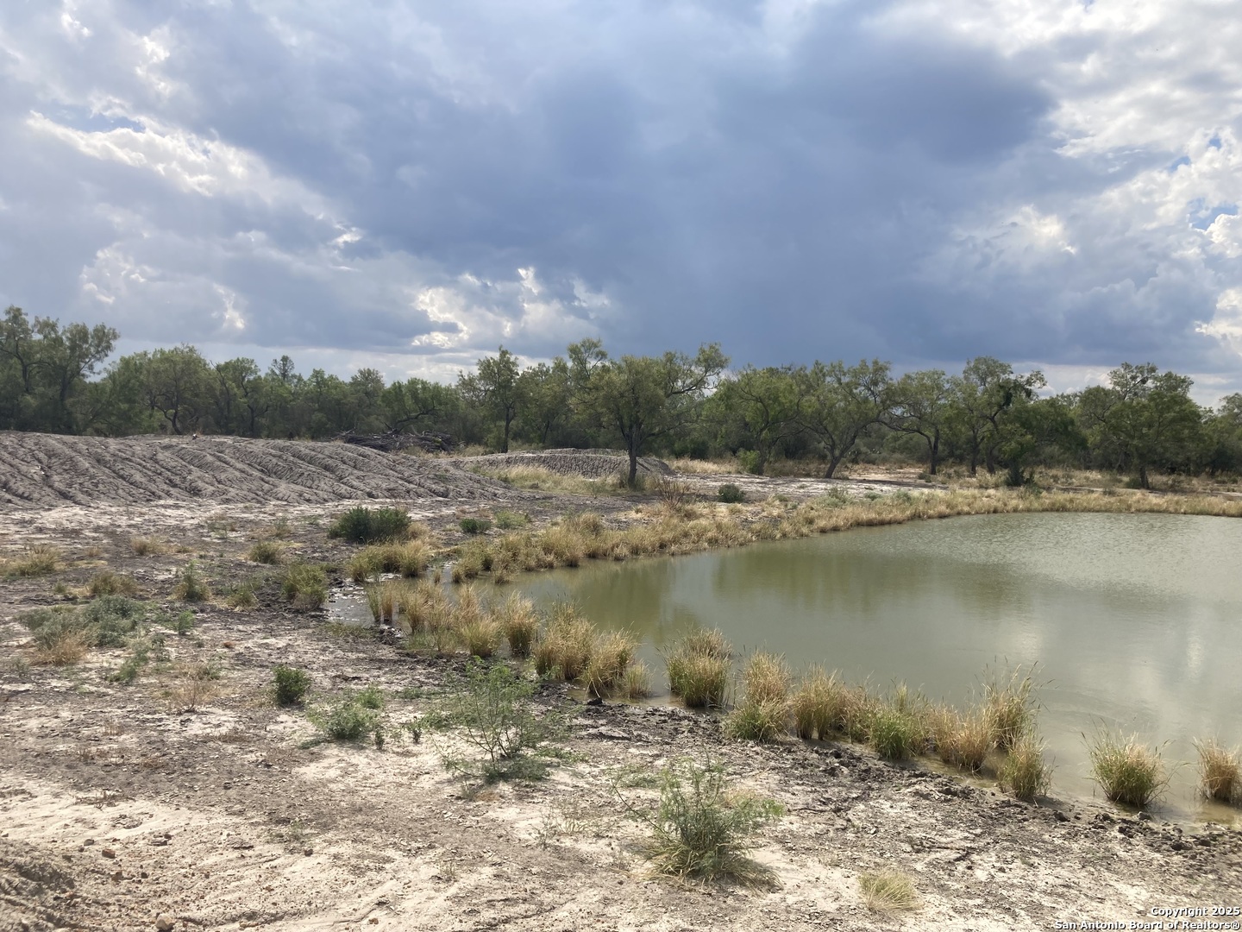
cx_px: 621
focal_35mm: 28
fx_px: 1005
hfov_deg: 63.4
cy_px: 466
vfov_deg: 49.7
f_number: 1.8
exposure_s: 1/3472
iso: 20
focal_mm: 3.99
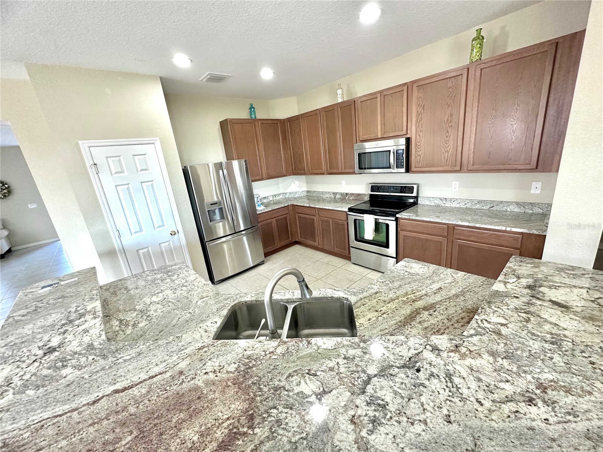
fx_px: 244
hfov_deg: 102.1
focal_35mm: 14
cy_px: 226
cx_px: 302
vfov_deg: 85.7
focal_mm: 2.22
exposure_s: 1/60
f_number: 2.2
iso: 250
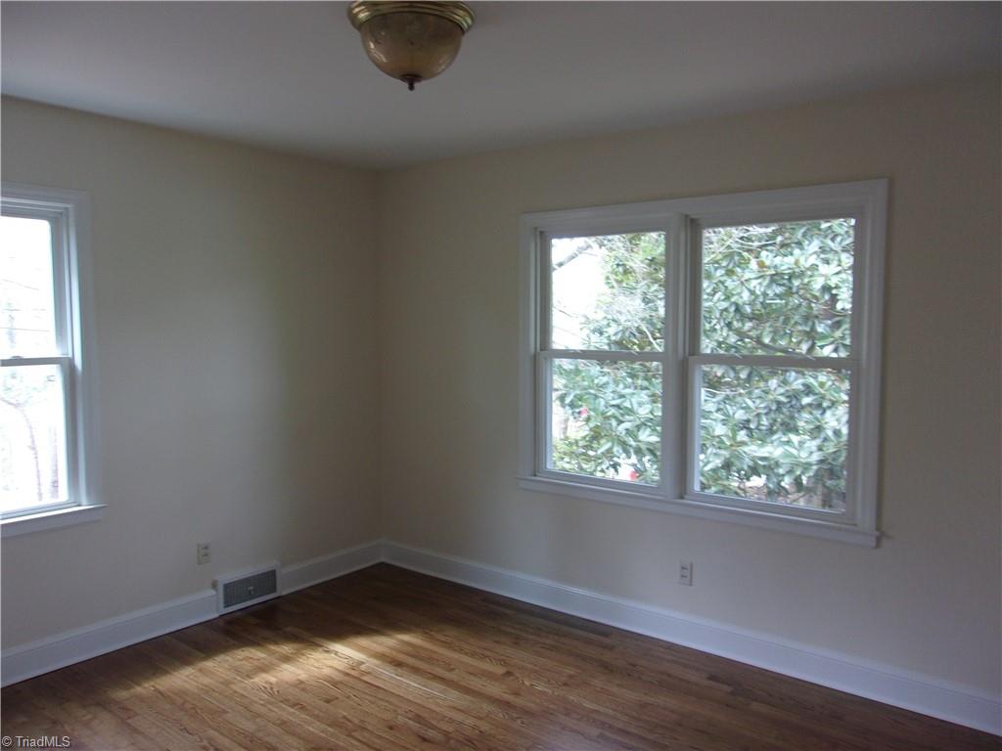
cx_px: 501
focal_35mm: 27
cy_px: 376
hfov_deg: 65.3
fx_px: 782
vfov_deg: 51.4
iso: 87
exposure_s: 1/34
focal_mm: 4.9
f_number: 3
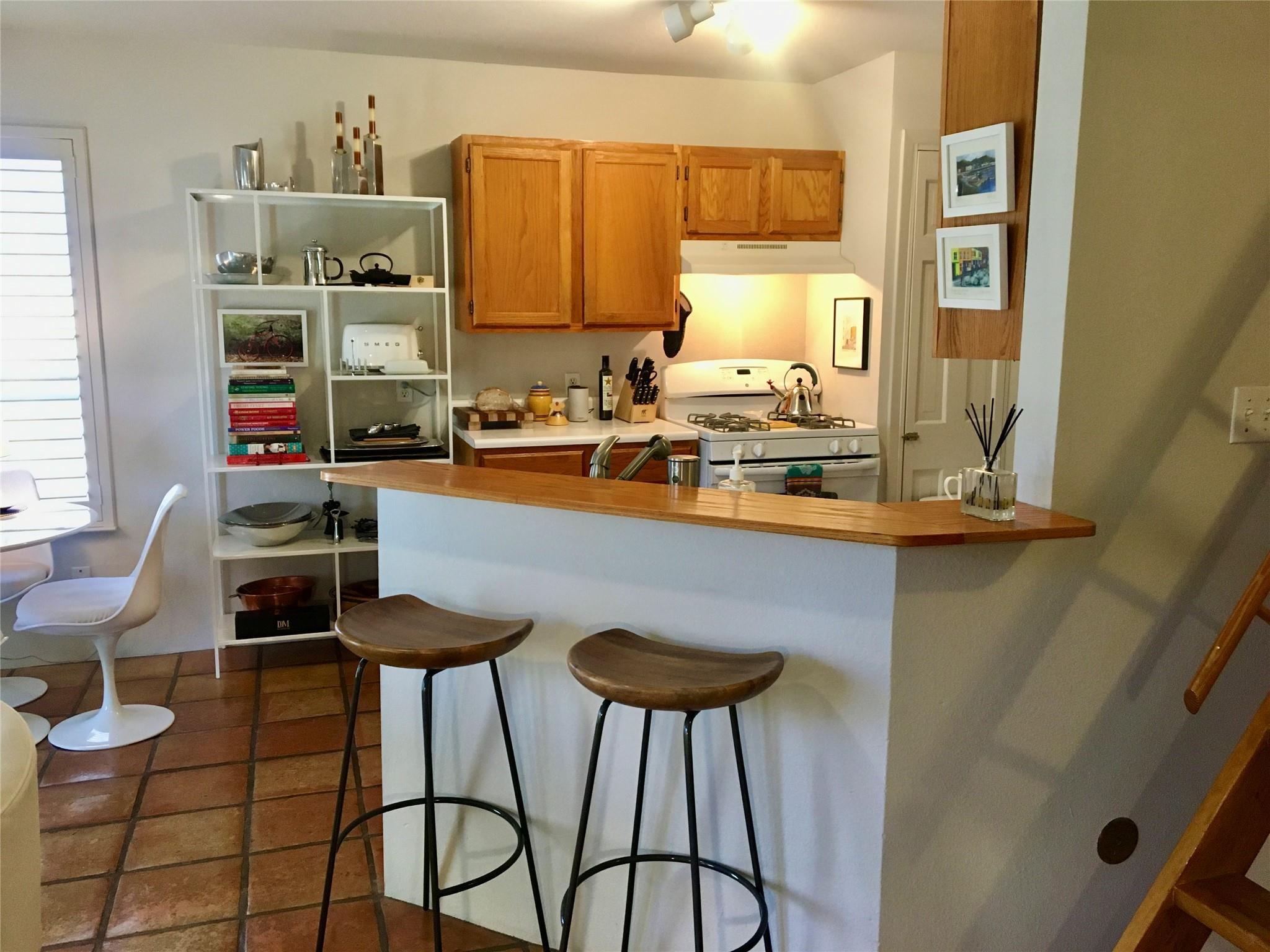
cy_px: 476
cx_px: 635
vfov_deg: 48.2
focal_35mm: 29
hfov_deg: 61.7
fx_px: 1064
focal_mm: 4.15
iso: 160
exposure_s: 1/30
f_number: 2.2
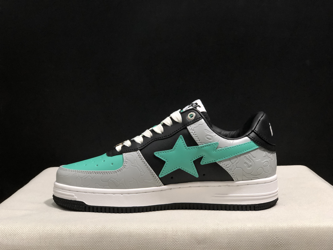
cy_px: 125
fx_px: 548
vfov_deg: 25.7
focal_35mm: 57
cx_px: 166
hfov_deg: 33.8
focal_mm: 6.6
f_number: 2.8
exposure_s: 1/30
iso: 100
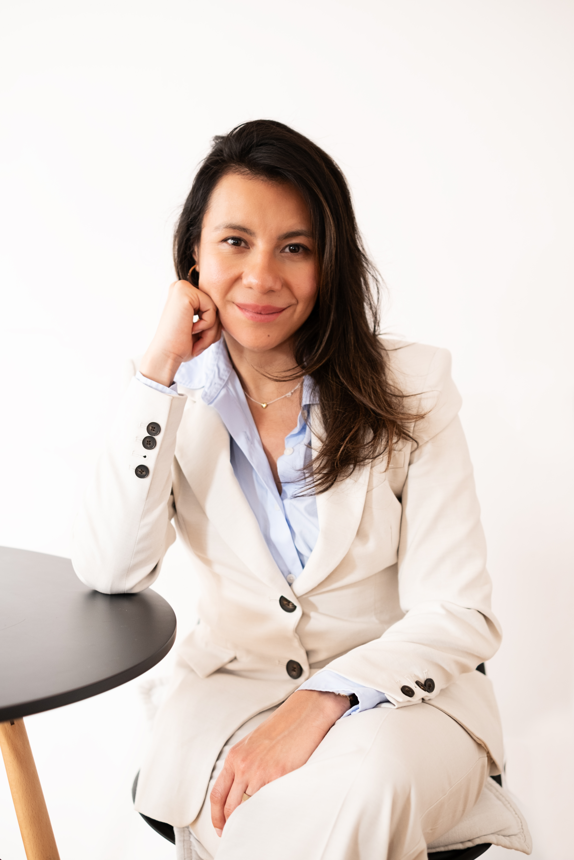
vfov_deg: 37.5
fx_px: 1267
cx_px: 287
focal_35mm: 53
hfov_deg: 25.5
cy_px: 430
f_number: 2
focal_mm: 35
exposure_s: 1/60
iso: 400
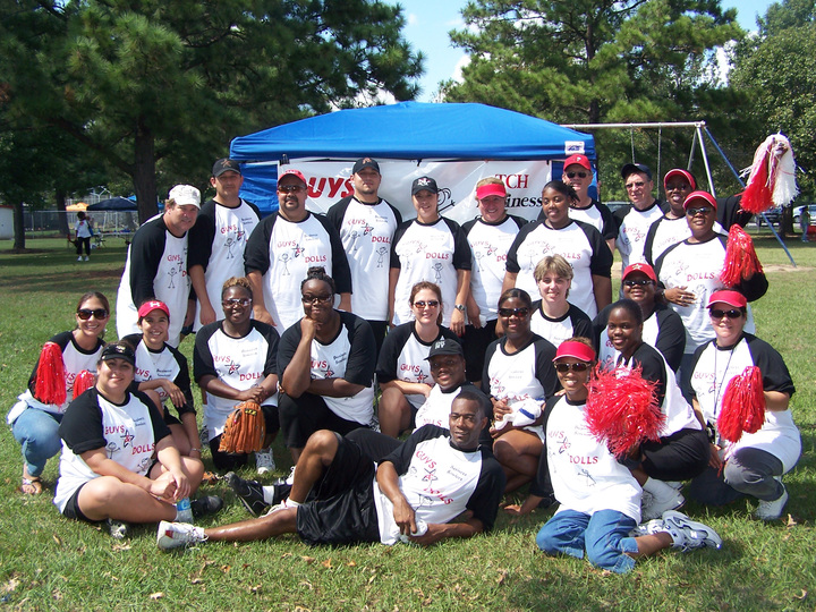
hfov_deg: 49.0
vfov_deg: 37.7
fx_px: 896
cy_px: 306
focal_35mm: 38
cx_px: 408
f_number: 4
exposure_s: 1/500
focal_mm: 6.3
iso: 80
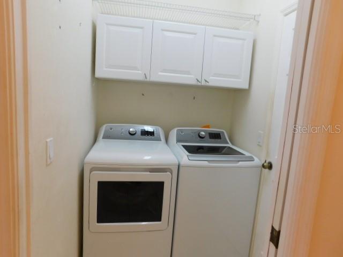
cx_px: 172
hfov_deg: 73.9
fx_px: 228
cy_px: 128
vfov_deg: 58.9
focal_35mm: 23
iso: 125
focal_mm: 4
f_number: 3
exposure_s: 1/40
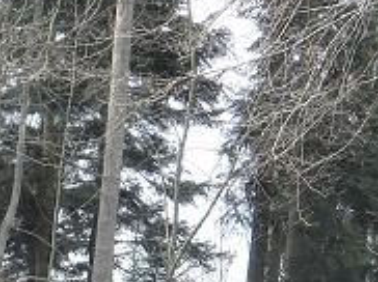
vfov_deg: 6.1
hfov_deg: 8.2
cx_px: 11
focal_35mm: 241
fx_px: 2628
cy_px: 379
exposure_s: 1/125
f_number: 4.3
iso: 100
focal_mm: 11.16
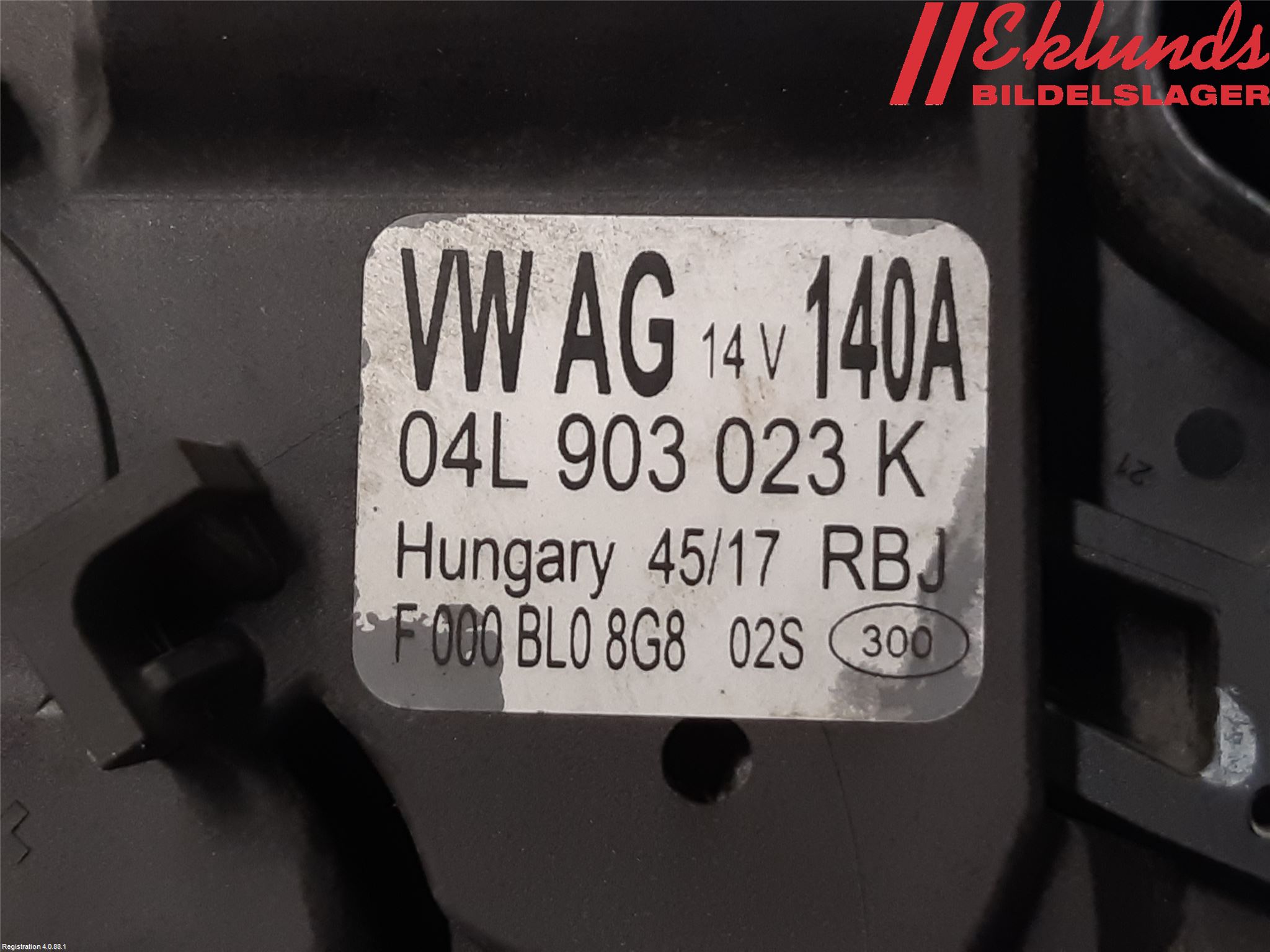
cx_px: 635
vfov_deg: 53.1
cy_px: 476
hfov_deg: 67.3
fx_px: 954
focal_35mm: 26
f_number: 1.7
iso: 100
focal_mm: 3.93
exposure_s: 1/50
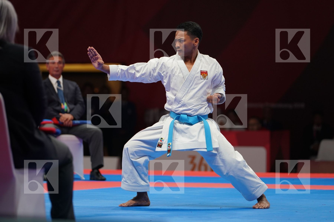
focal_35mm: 234
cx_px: 167
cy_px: 111
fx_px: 2171
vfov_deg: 5.9
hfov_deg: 8.8
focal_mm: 234
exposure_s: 1/500
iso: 1600
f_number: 4
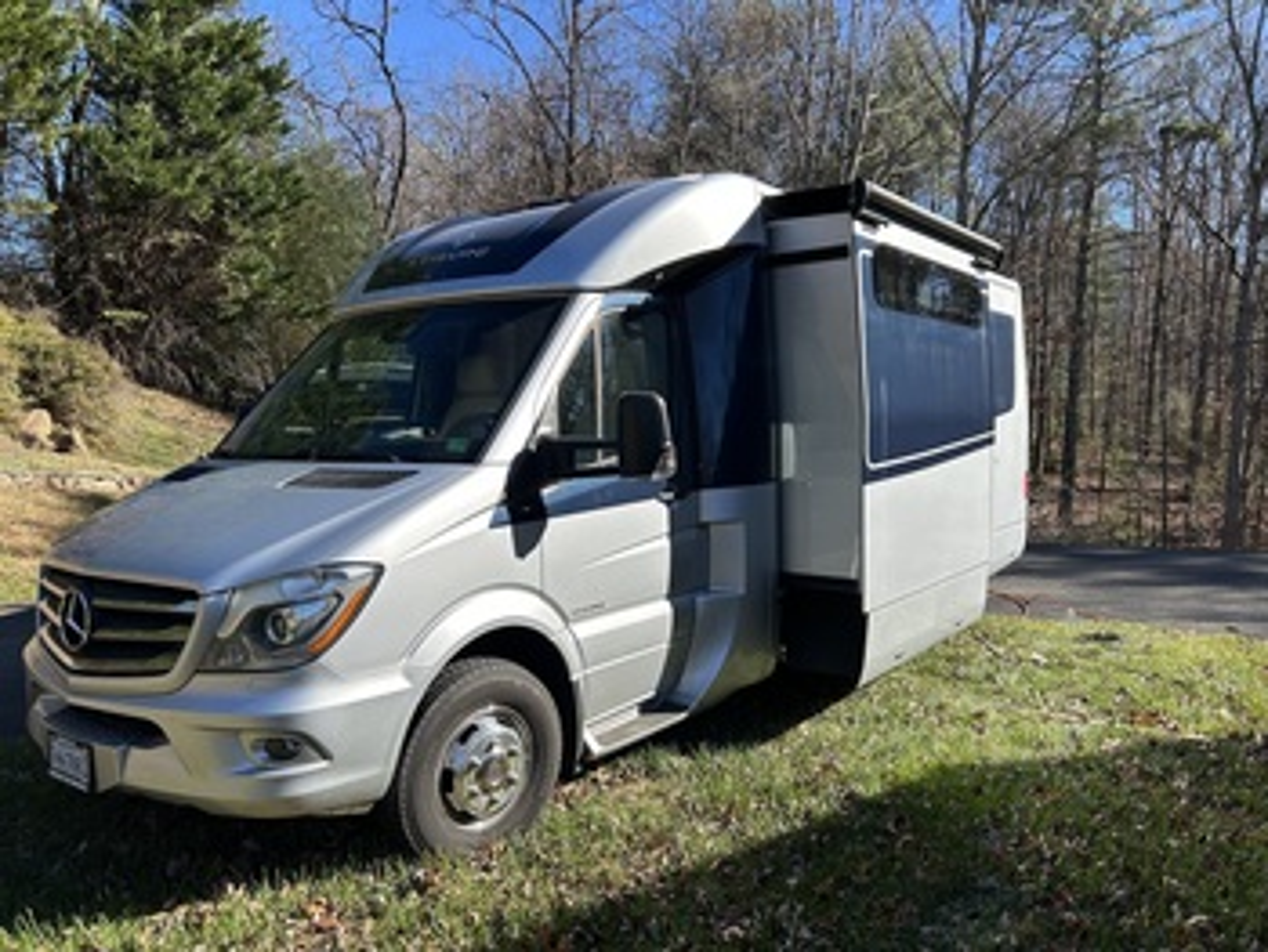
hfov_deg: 67.3
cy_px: 476
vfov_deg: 53.1
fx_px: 953
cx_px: 634
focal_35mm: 26
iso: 50
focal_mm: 5.7
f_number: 1.5
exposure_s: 1/2045
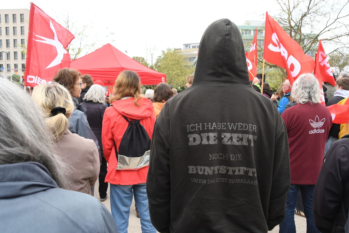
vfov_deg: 43.6
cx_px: 174
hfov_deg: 61.9
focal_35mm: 30
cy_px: 116
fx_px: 291
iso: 640
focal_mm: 20
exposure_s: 1/250
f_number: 7.1
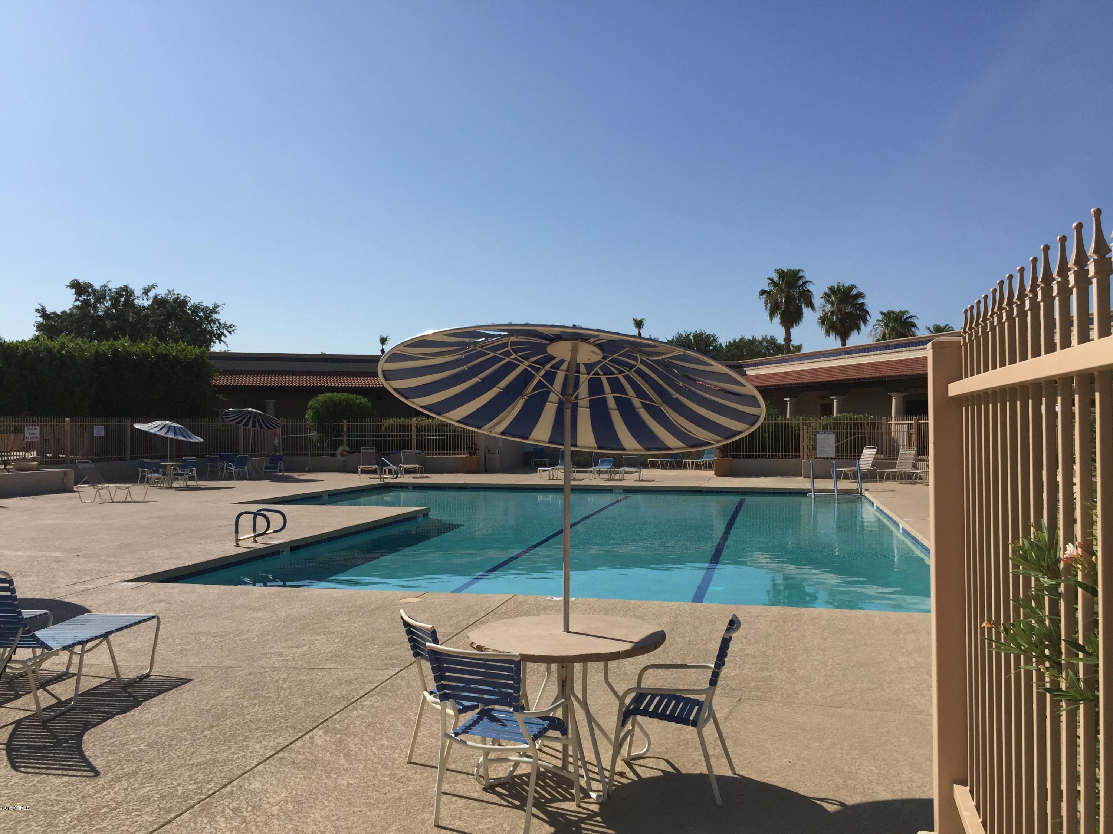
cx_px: 556
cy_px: 417
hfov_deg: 61.7
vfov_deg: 48.2
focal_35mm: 29
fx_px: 932
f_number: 2.2
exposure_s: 1/3968
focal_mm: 4.15
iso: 32
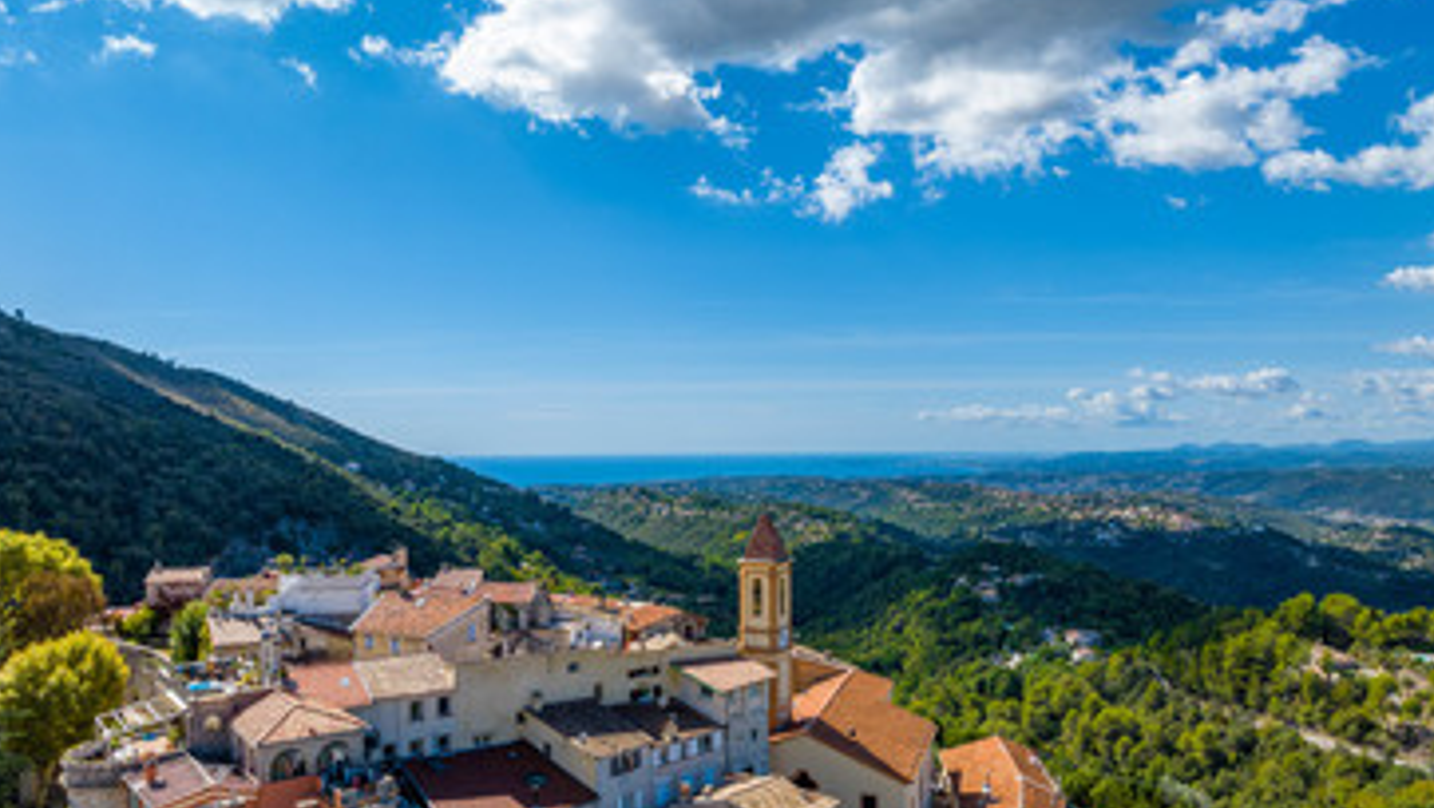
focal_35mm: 27
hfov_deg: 69.8
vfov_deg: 42.9
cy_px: 436
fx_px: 1027
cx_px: 709
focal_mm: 12.3
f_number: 11
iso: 100
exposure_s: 1/160
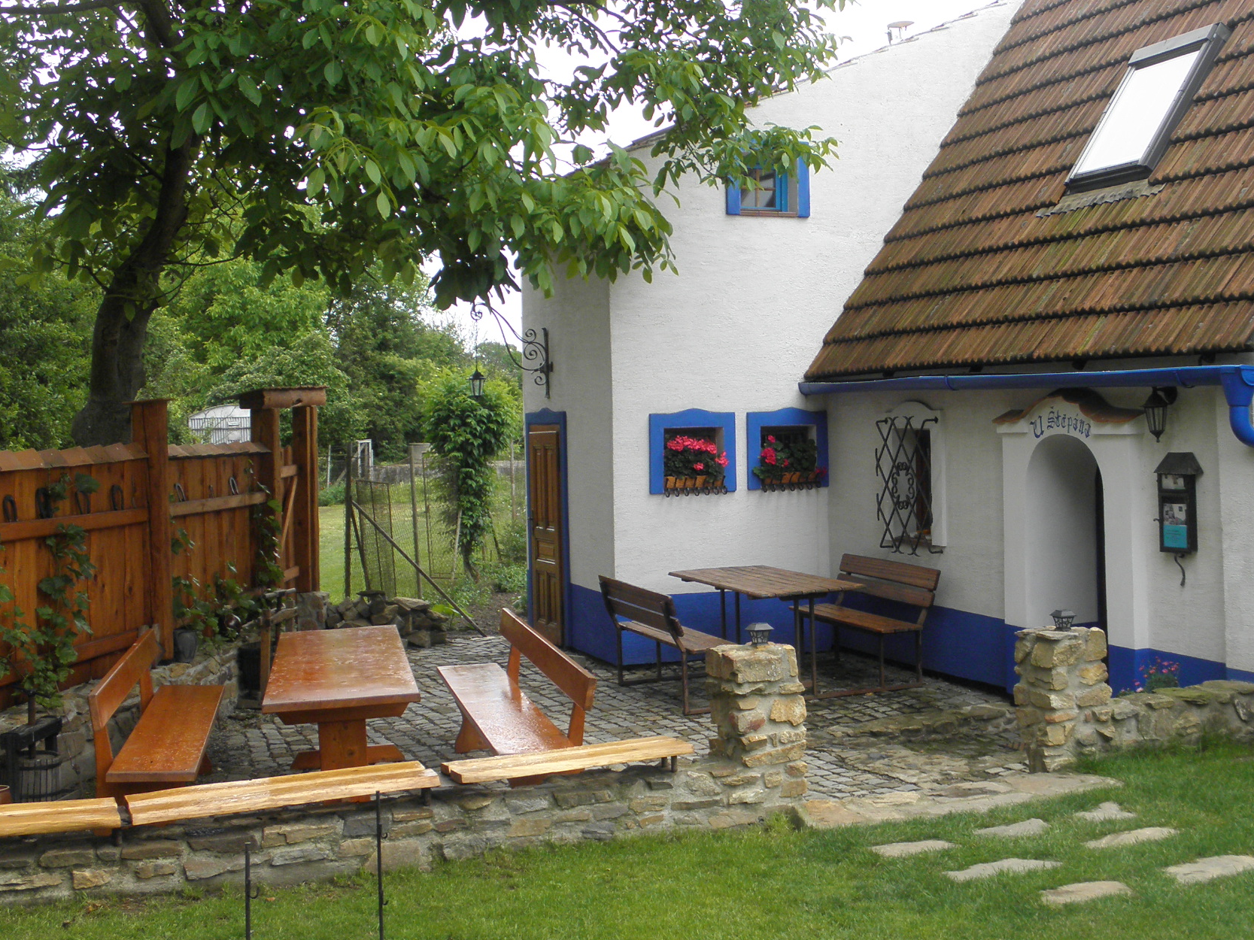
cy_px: 420
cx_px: 791
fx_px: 1558
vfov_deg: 33.6
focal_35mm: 43
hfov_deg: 43.5
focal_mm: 5
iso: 100
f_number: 3.5
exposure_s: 1/320
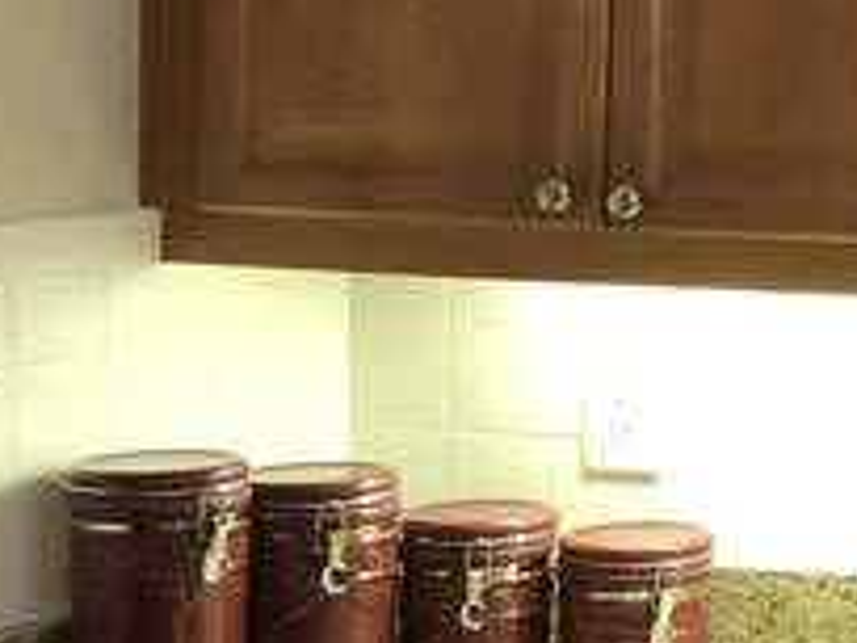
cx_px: 1460
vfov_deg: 13.9
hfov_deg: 16.1
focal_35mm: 106
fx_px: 2624
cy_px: 139
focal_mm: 3.99
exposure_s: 1/15
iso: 50
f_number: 1.8
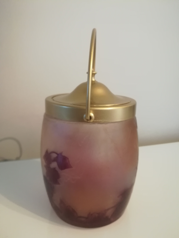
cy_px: 119
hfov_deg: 53.1
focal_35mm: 26
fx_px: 179
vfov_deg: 67.3
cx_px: 90
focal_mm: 3.83
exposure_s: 1/24
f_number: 2.2
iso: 400
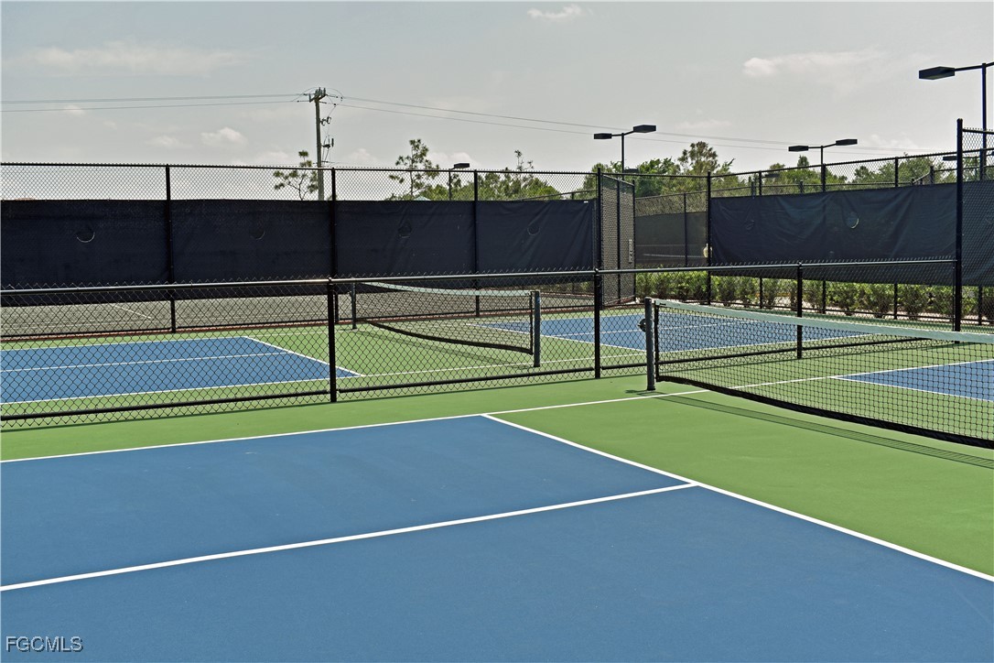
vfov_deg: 36.9
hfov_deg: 53.1
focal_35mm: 36
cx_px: 497
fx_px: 994
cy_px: 332
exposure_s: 1/250
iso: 110
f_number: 8
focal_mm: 24
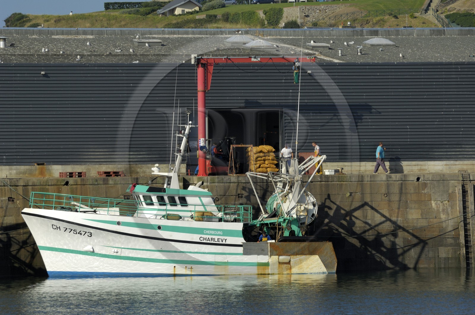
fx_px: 3952
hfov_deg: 6.9
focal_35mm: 300
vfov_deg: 4.6
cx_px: 238
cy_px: 158
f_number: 8
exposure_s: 1/250
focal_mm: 200
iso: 100
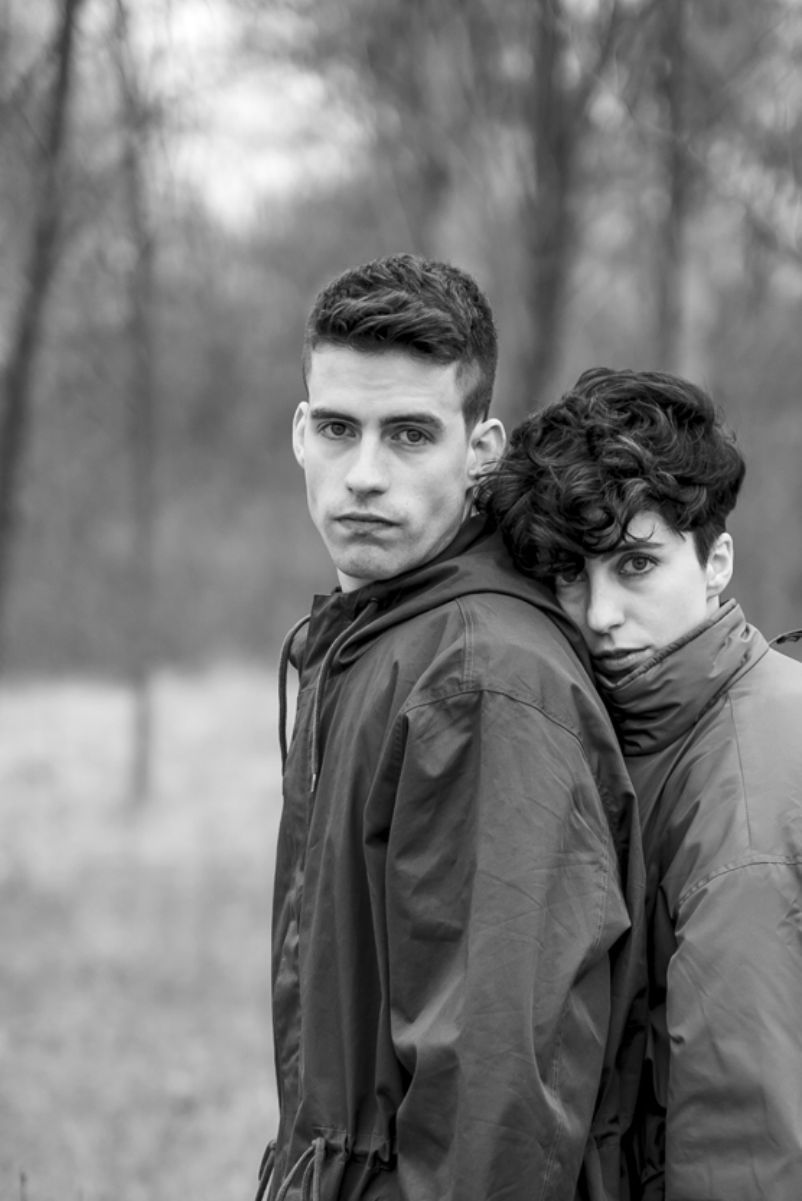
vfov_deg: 22.6
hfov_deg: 15.2
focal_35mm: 90
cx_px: 332
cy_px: 578
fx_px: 3005
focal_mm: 50
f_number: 1.4
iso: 100
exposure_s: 1/320
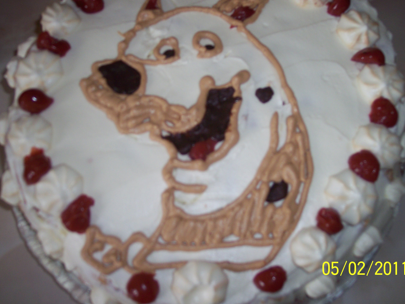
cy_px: 143
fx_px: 503
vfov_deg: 33.6
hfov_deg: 43.8
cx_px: 210
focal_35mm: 43
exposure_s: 1/60
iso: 100
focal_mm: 8
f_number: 2.8
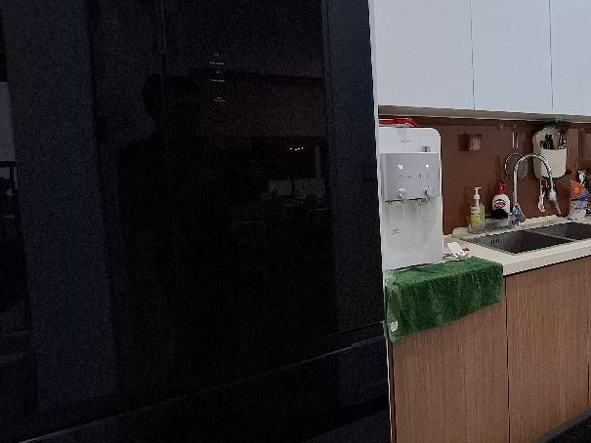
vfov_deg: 60.7
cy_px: 183
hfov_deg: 66.9
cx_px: 497
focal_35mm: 22
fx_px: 376
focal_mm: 1.74
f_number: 2.2
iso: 100
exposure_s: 1/50
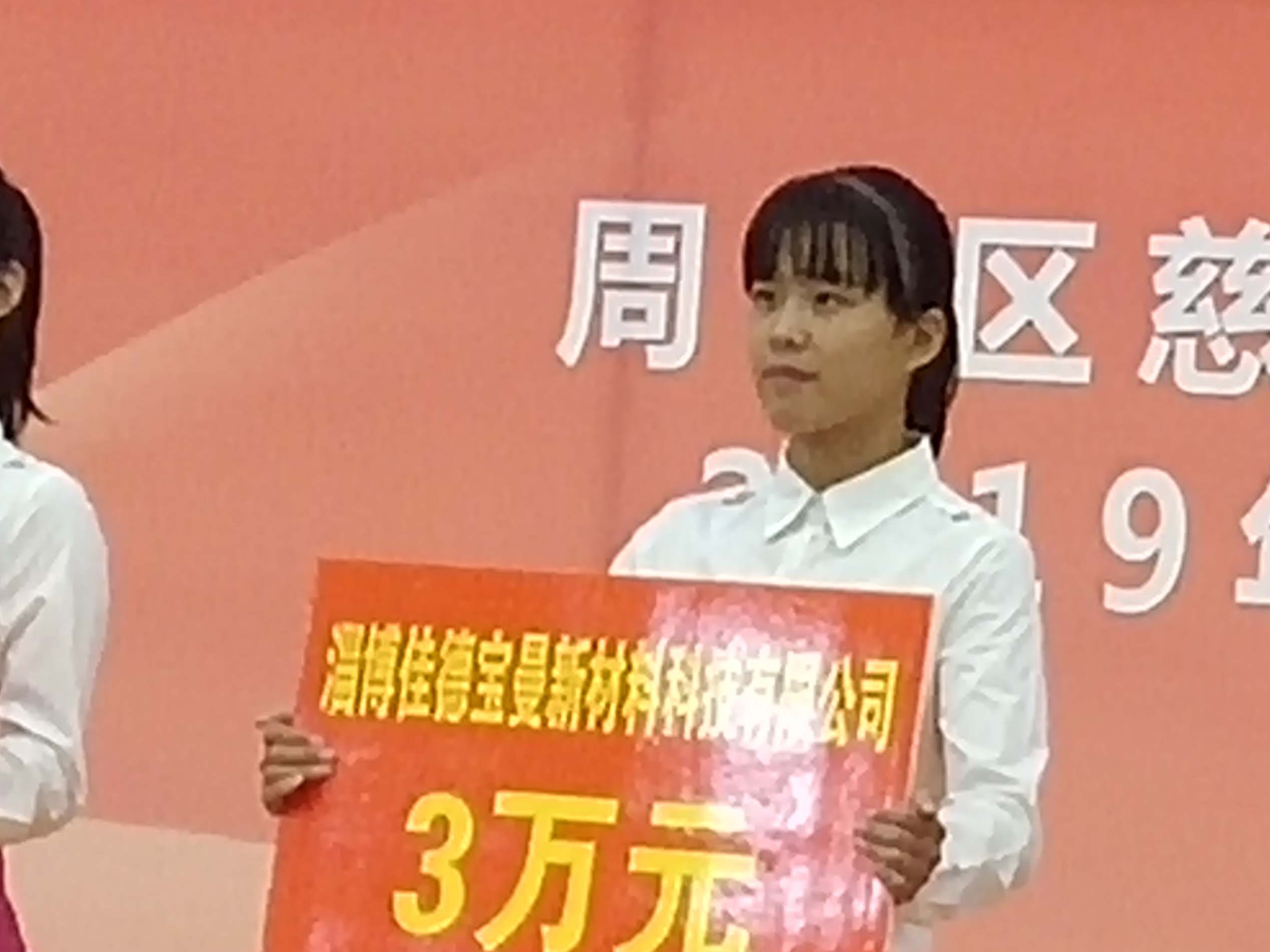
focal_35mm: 367
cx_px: -141
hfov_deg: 5.4
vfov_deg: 4.1
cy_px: 523
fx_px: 13465
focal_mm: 4.35
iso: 324
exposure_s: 1/50
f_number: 1.8
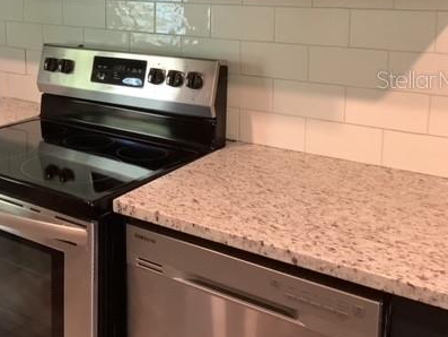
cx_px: 122
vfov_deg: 28.6
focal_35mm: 50
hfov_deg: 37.4
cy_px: 79
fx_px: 647
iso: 250
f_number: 2.4
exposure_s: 1/40
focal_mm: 3.3
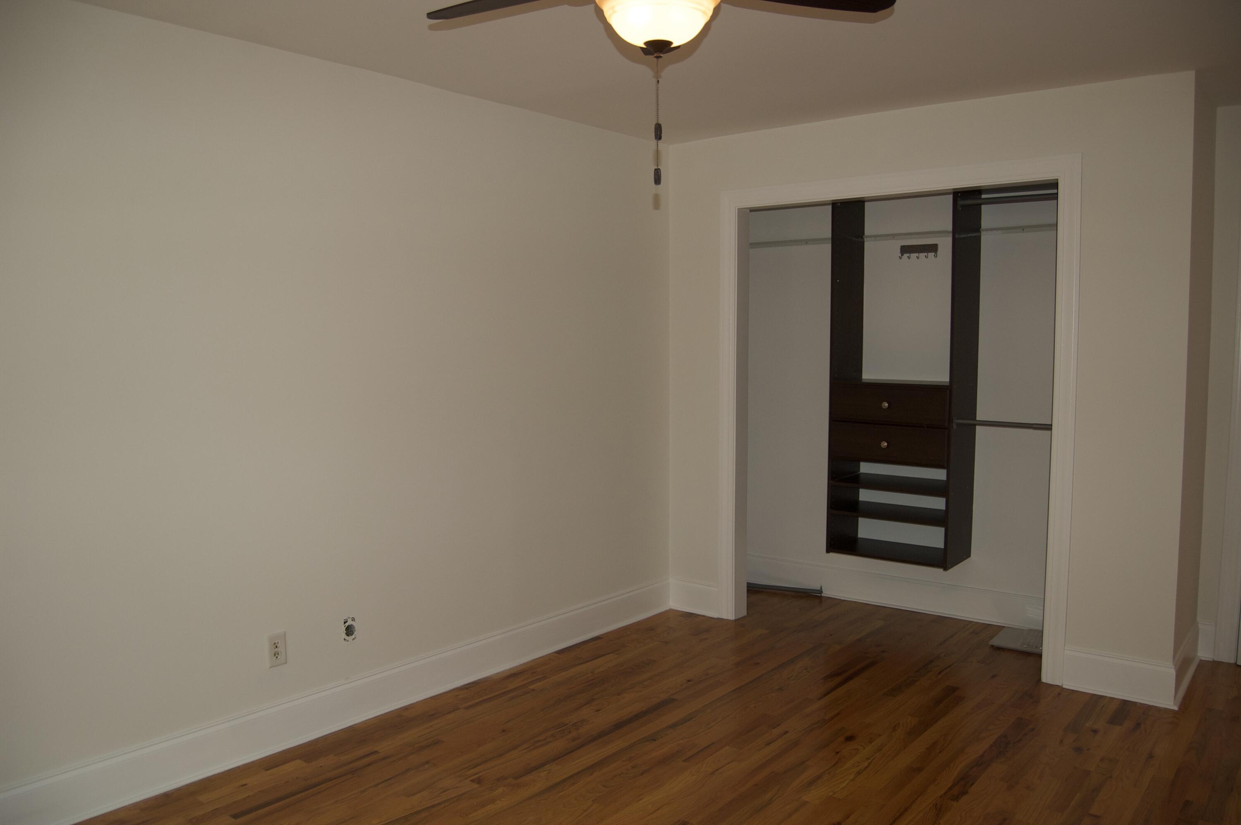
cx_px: 620
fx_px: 930
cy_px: 412
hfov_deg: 67.4
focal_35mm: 27
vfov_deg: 47.8
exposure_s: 1/60
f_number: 3.5
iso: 200
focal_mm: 18
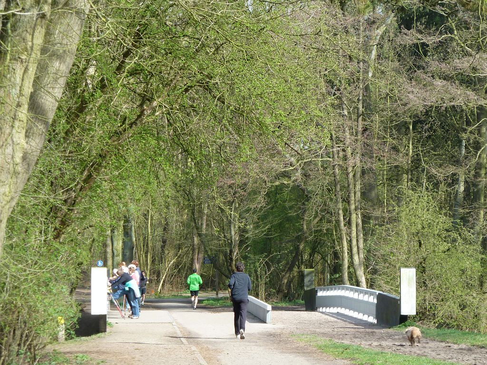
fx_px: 1927
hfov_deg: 14.4
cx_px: 244
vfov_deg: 10.8
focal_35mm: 137
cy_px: 182
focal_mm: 22.5
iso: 80
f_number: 4.5
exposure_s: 1/80
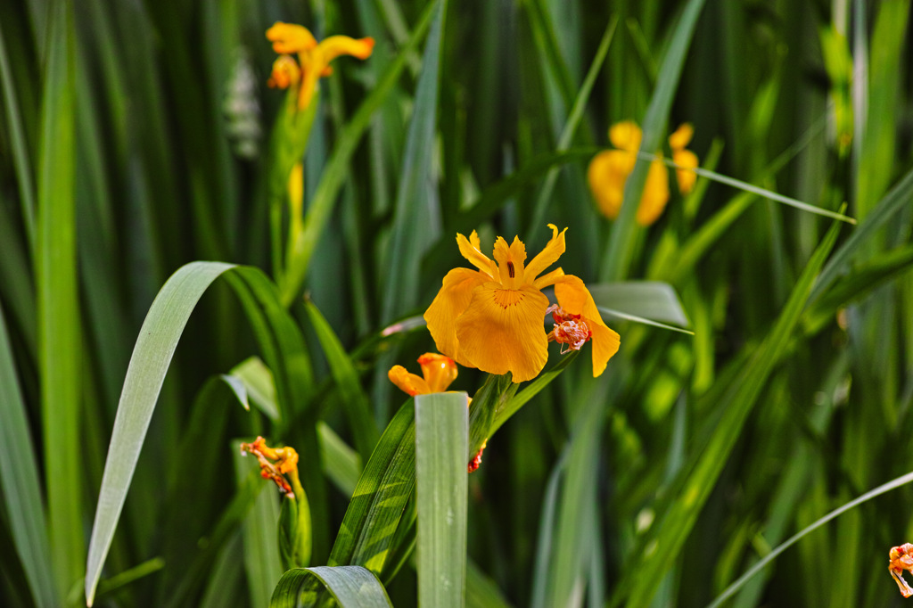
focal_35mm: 75
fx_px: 1901
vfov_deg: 18.2
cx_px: 456
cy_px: 304
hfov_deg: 27.0
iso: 200
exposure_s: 1/160
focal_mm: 50
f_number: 3.5
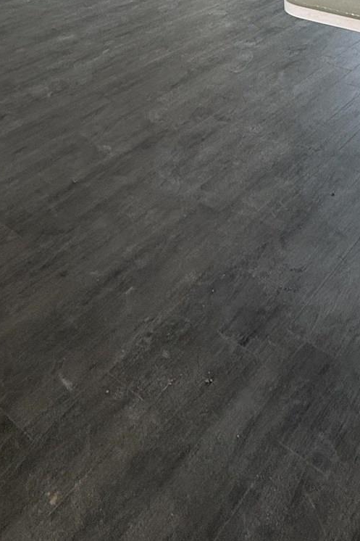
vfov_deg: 32.8
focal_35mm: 45
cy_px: -159
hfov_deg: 29.8
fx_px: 675
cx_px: 191
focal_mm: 2.22
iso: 160
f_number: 2.2
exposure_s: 1/99
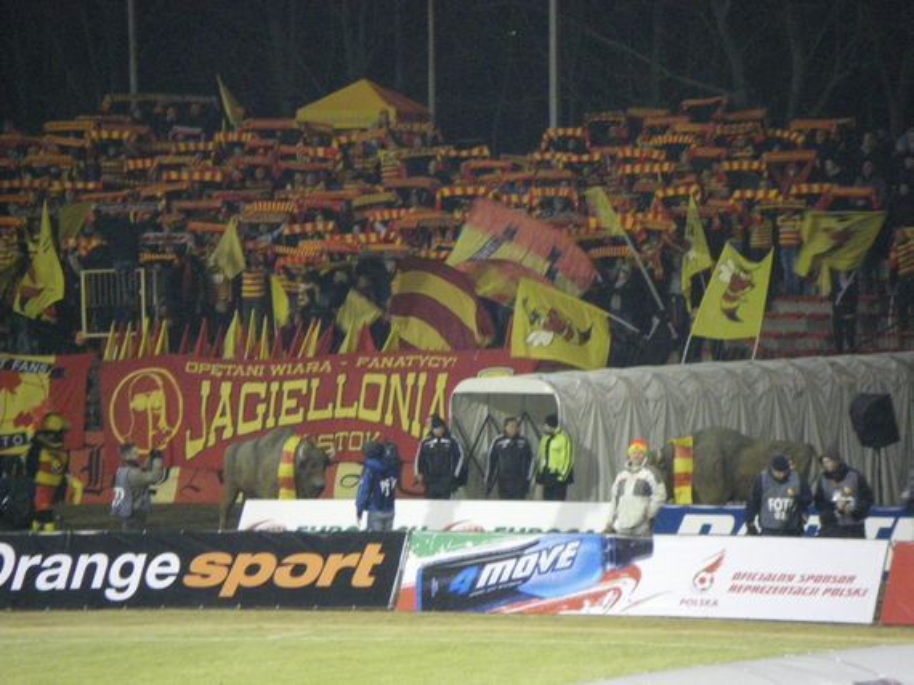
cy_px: 342
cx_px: 457
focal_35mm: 266
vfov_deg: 5.6
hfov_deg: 7.4
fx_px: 7021
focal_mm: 44.1
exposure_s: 1/30
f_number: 5.4
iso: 800
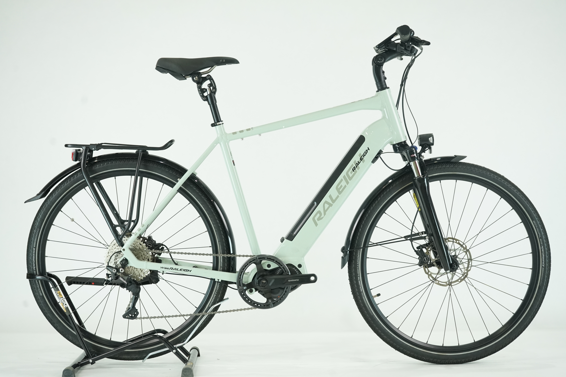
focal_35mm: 57
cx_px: 283
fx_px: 896
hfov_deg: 35.1
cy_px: 188
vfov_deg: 23.8
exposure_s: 1/200
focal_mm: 57
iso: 2000
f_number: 6.3
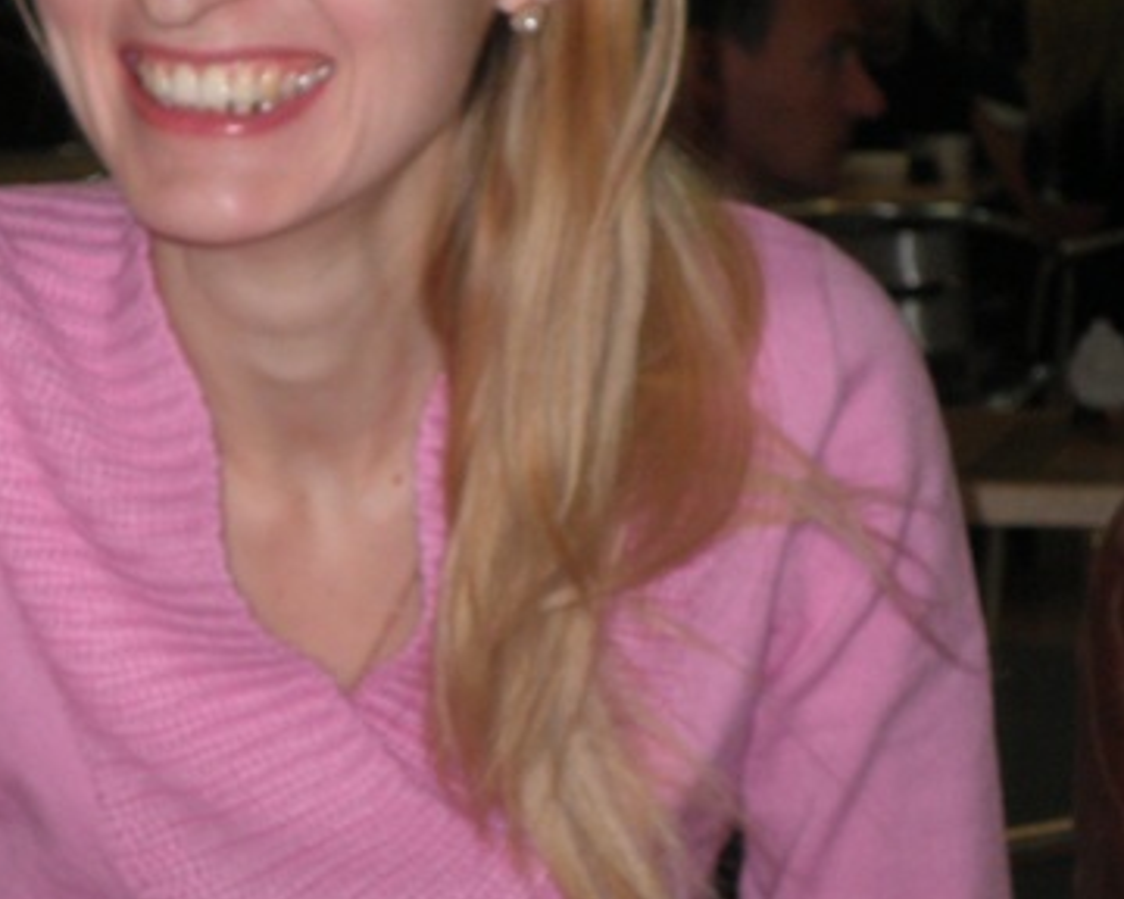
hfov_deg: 13.8
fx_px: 4624
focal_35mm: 139
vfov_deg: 11.1
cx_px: 275
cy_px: 325
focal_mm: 11.4
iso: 160
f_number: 4.3
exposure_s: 1/80
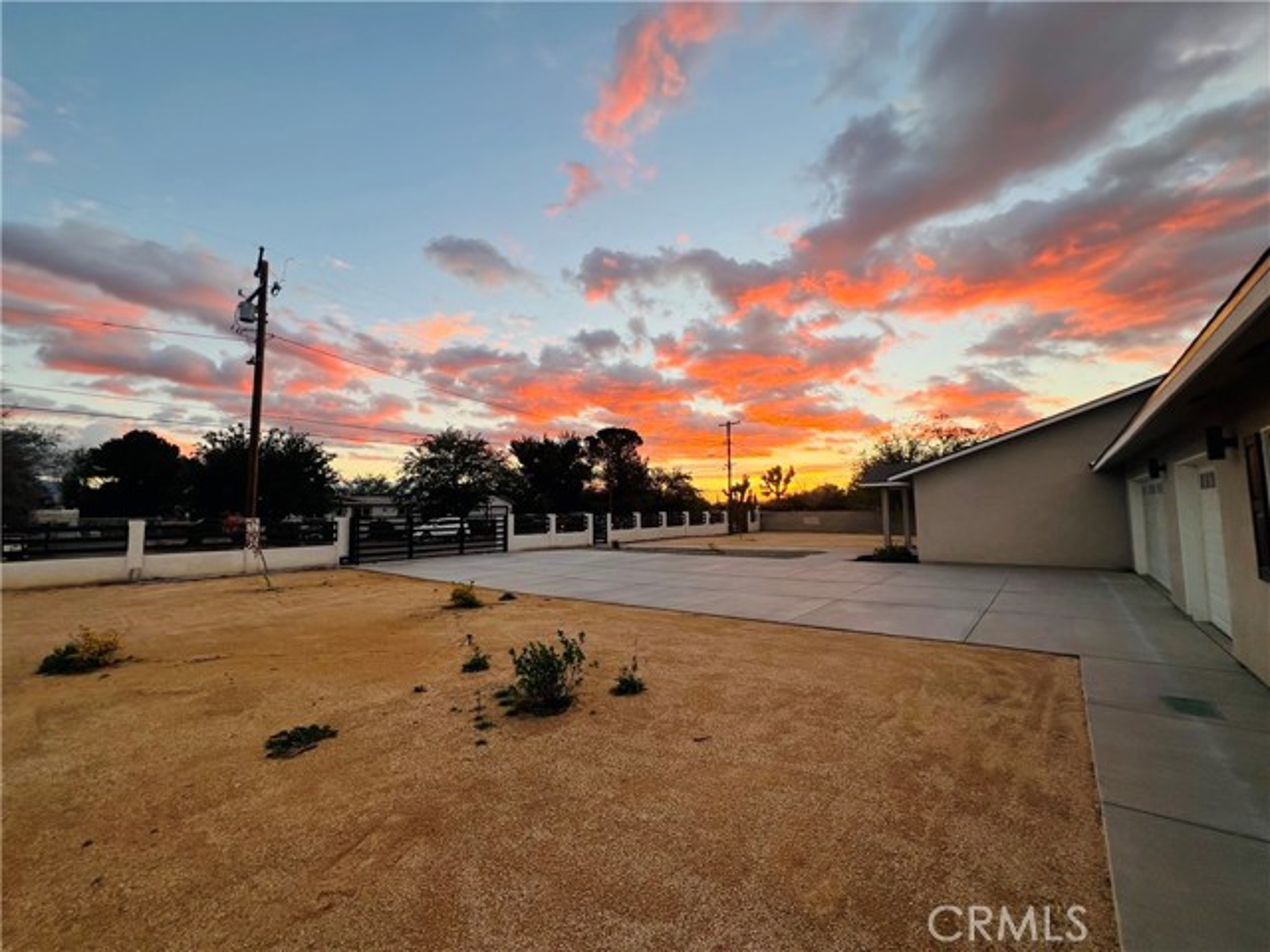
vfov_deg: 89.9
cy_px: 476
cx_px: 635
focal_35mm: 13
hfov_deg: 106.2
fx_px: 477
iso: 32
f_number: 1.8
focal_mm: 1.57
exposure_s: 1/106
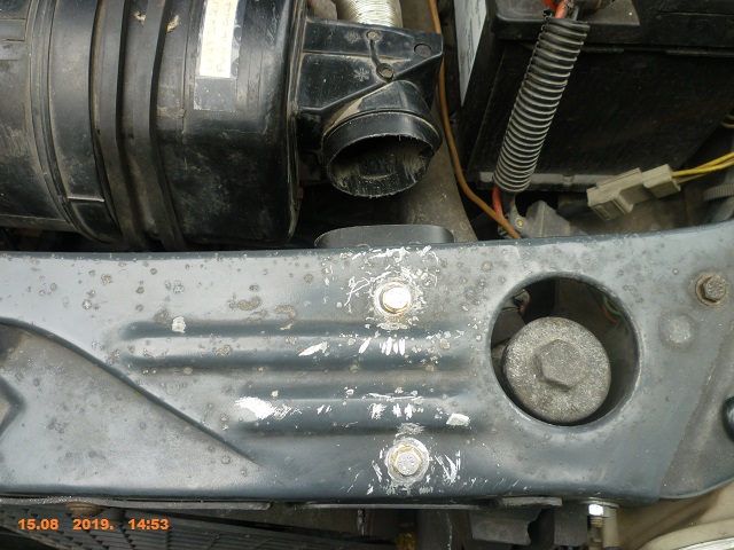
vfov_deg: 48.2
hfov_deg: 61.7
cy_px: 275
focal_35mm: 29
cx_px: 367
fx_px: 615
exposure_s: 1/100
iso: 80
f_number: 3.3
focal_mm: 5.2
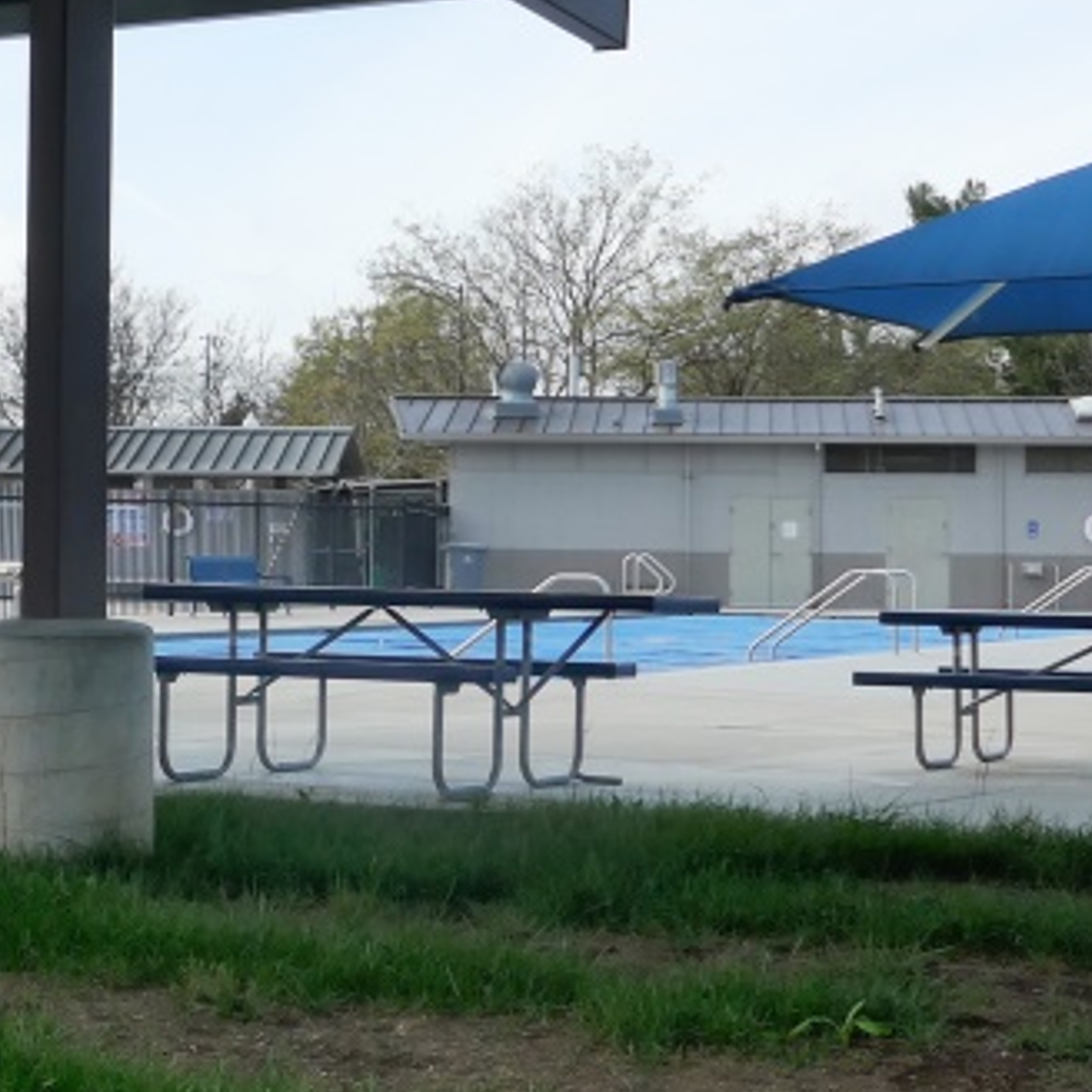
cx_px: 330
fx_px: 2855
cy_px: 436
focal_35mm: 80
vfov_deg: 21.6
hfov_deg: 21.5
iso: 160
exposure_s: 1/800
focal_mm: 6
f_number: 4
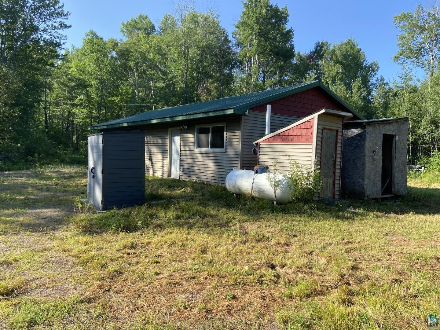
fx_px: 330
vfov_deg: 53.1
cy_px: 165
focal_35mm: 26
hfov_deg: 67.3
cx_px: 220
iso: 32
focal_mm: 4.25
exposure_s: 1/905
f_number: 1.8
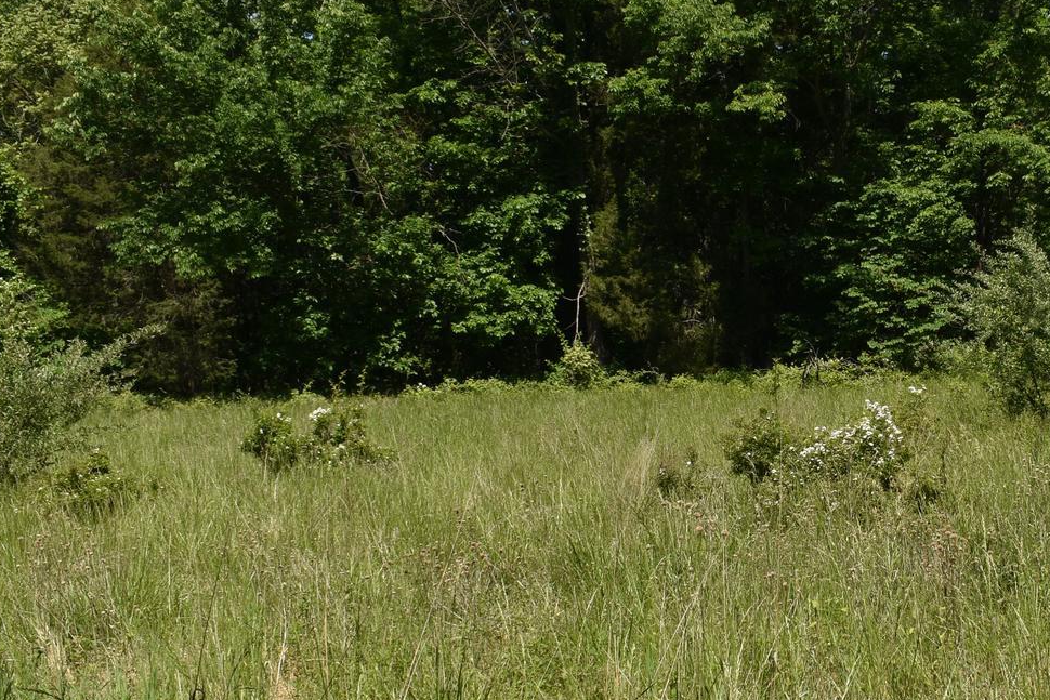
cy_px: 403
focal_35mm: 57
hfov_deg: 33.9
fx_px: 1663
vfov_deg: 23.8
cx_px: 850
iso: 100
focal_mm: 18
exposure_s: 1/200
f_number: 11
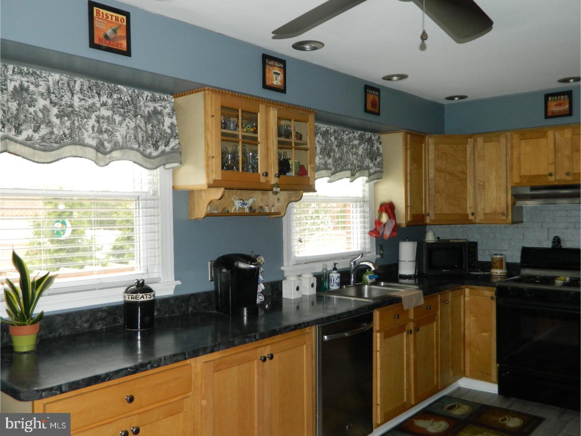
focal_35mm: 31
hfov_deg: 58.4
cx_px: 290
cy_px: 218
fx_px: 520
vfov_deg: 45.4
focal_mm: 5.6
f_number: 3.2
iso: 200
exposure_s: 1/30
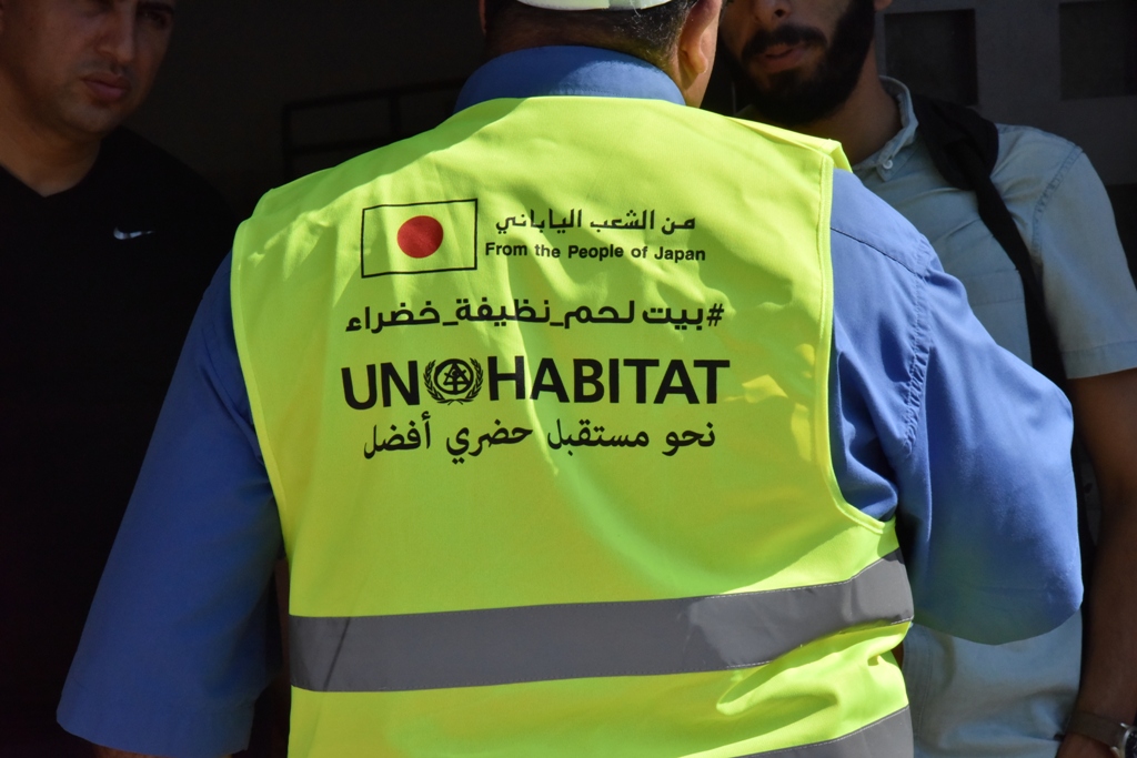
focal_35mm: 120
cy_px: 379
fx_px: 3790
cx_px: 568
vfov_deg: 11.4
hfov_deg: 17.1
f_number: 22
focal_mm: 120
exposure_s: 1/2000
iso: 3200
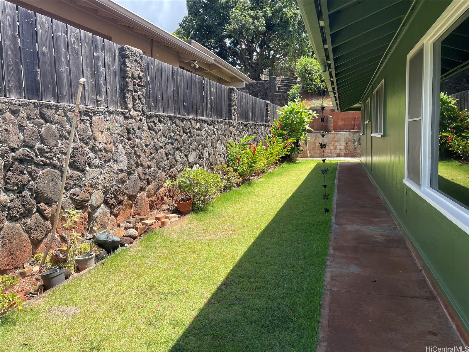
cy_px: 176
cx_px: 234
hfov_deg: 67.3
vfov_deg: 53.1
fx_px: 352
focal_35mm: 26
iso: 32
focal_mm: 4.2
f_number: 1.6
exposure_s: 1/1276
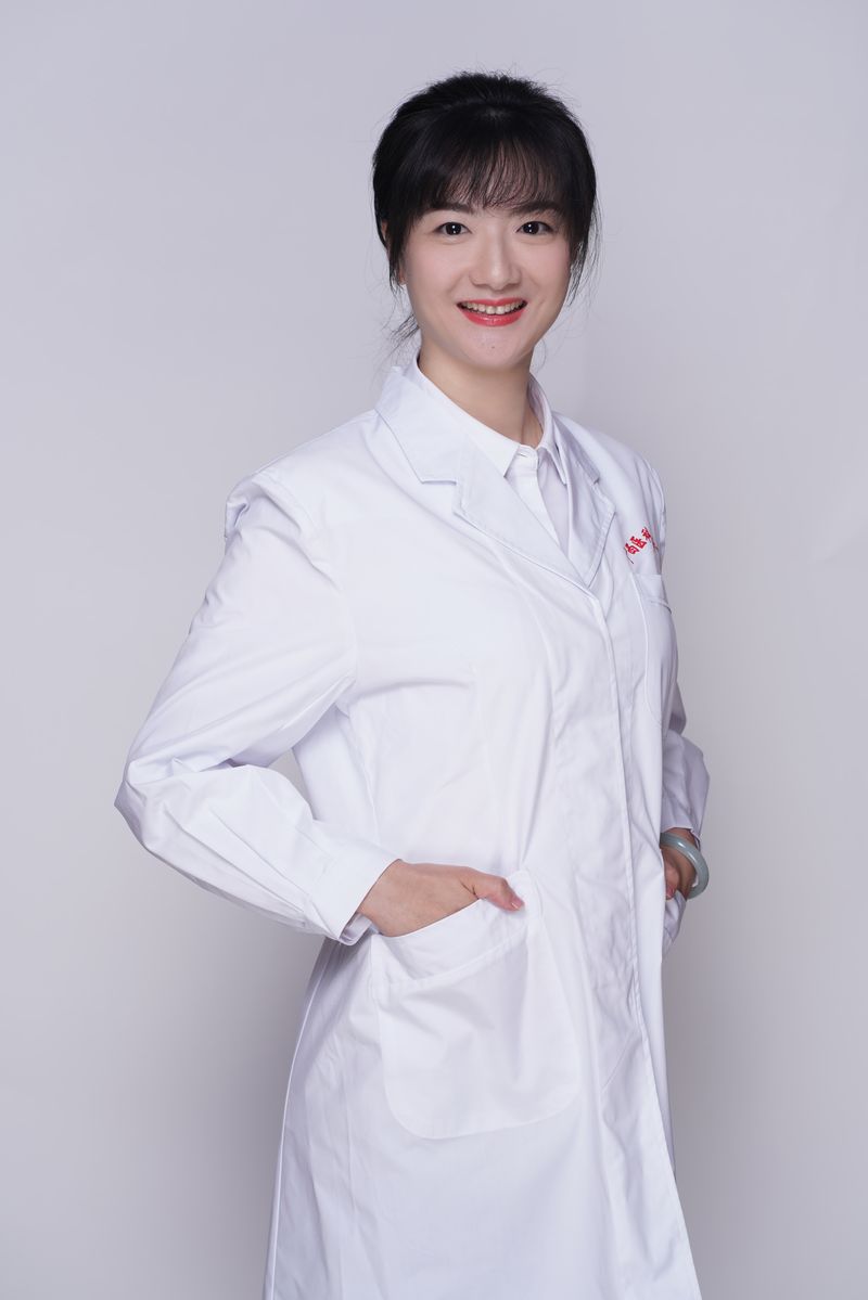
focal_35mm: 85
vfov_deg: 23.9
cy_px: 650
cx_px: 434
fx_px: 3072
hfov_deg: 16.1
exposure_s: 1/160
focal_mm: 85
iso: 100
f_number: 5.6
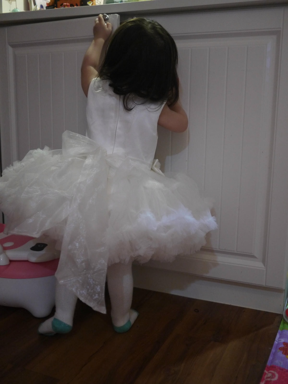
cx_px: 144
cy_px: 192
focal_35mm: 40
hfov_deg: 36.0
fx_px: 444
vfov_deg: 46.8
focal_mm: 20
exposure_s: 1/125
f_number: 1.7
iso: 800
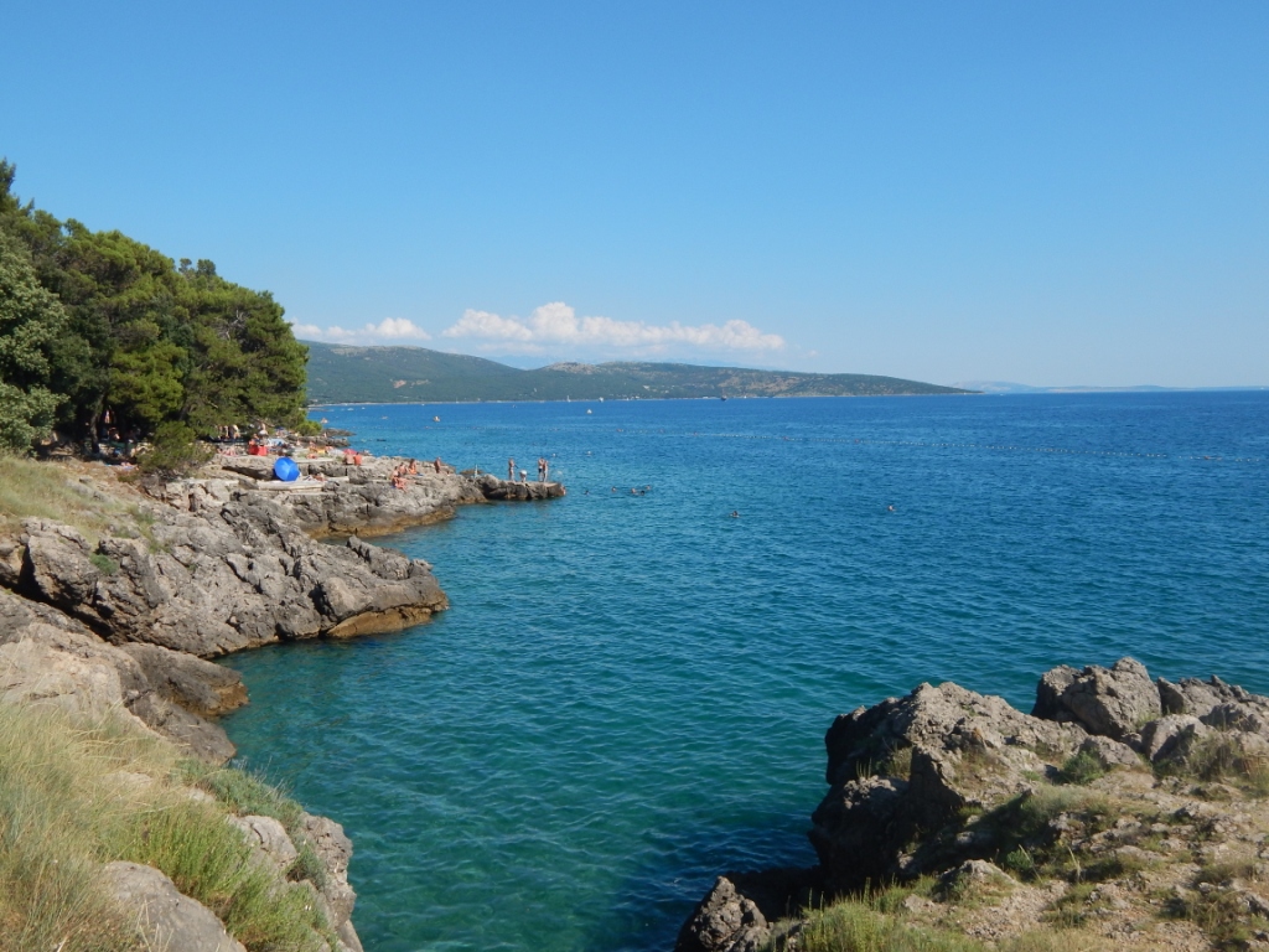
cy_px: 476
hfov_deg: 58.4
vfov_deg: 45.4
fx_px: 1136
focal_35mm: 31
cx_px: 634
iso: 125
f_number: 6.5
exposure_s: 1/500
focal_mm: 5.6
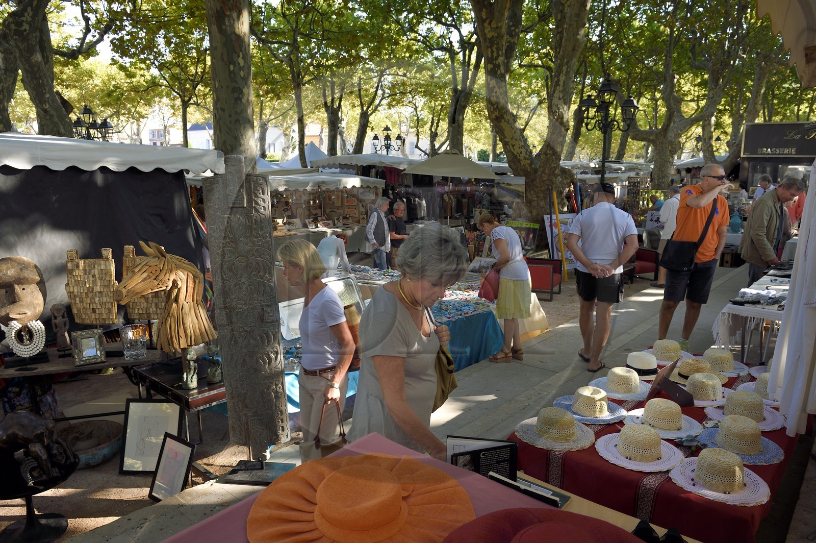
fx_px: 544
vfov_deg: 53.1
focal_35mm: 24
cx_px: 408
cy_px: 272
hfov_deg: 73.8
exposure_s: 1/80
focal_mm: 24
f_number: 9
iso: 400
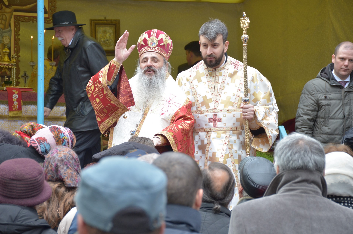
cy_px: 117
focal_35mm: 120
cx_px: 176
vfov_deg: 11.4
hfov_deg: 17.1
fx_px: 1174
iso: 640
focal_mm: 80
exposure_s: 1/250
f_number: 5.3
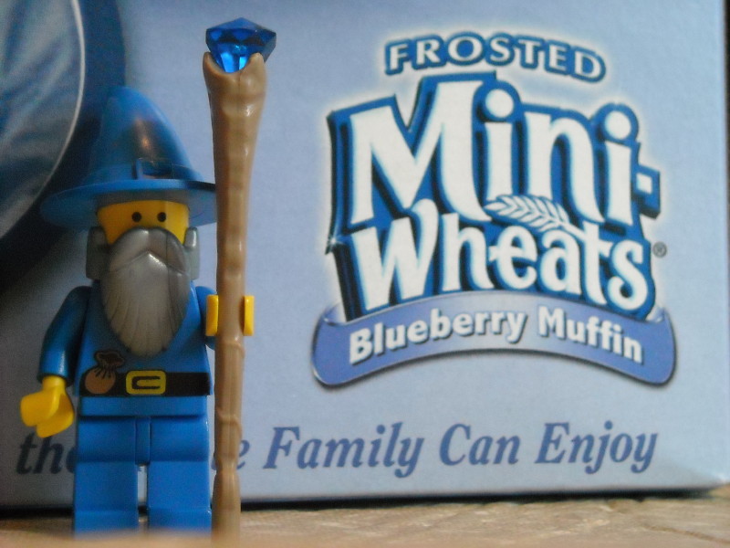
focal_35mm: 105
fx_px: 2214
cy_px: 274
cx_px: 365
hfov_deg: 18.7
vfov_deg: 14.1
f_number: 4.7
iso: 800
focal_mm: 17.1
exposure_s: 1/84
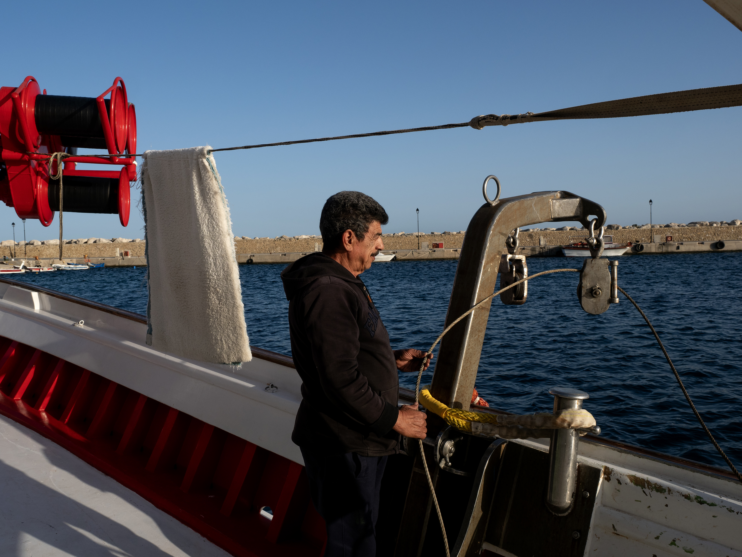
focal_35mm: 30
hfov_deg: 60.0
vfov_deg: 46.8
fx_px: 643
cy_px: 278
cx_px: 371
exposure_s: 1/400
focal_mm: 15
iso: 200
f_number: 9
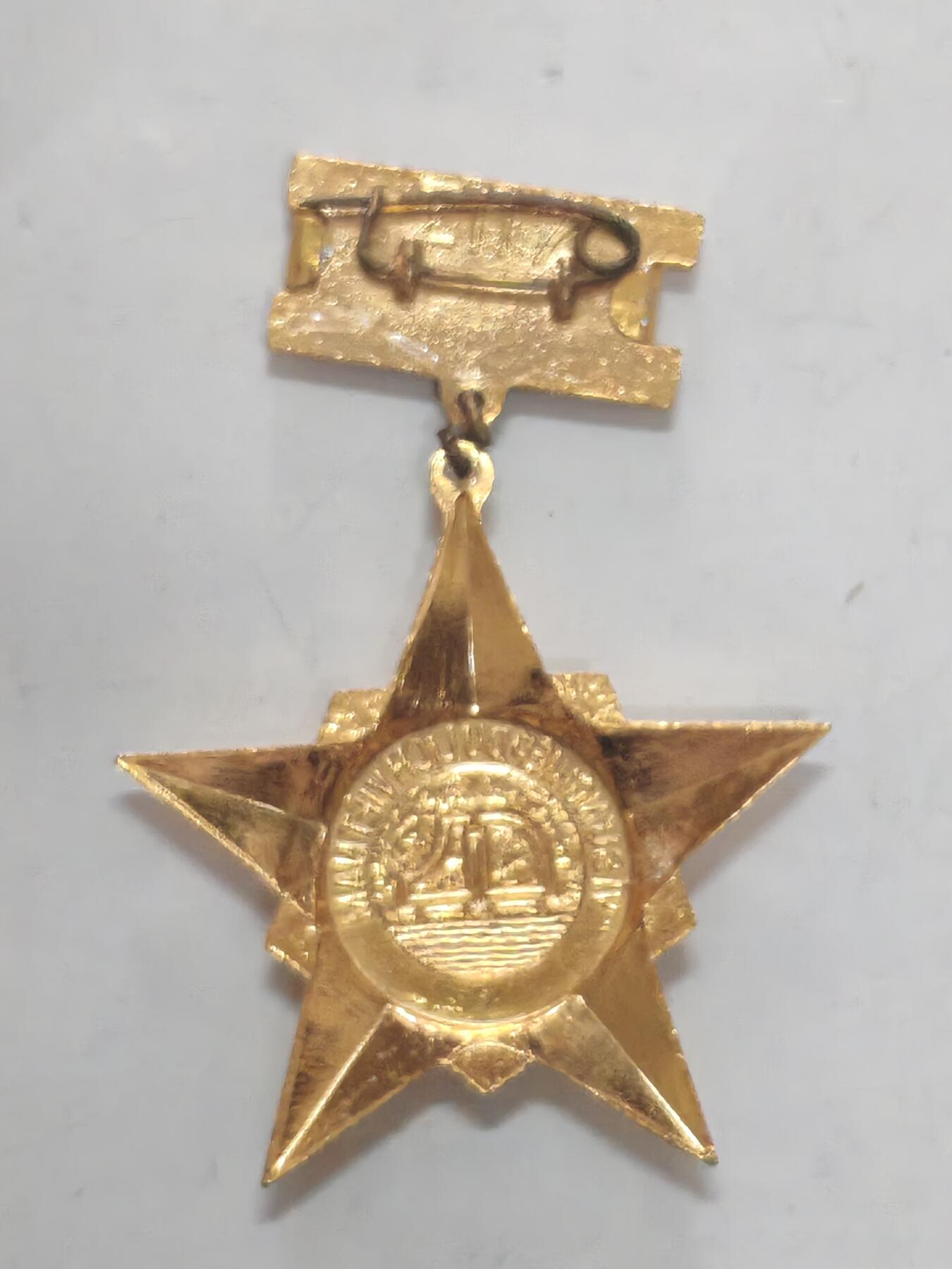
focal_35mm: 102
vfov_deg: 19.3
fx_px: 3740
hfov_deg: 14.5
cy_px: 634
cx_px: 476
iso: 800
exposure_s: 1/50
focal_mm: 5.52
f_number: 1.95
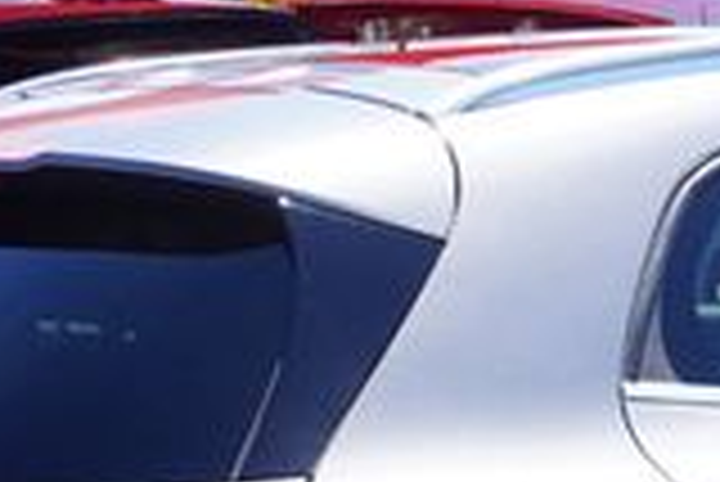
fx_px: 2522
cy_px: 770
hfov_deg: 16.0
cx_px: 675
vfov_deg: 10.5
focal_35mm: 126
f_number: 10
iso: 100
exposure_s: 1/80
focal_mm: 21
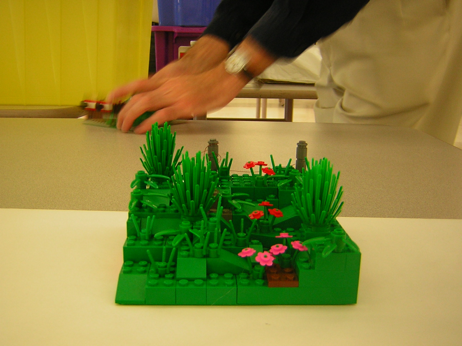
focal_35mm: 40
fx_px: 534
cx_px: 231
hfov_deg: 46.8
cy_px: 173
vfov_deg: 36.0
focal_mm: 5.2
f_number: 2.7
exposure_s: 1/6.2
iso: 59
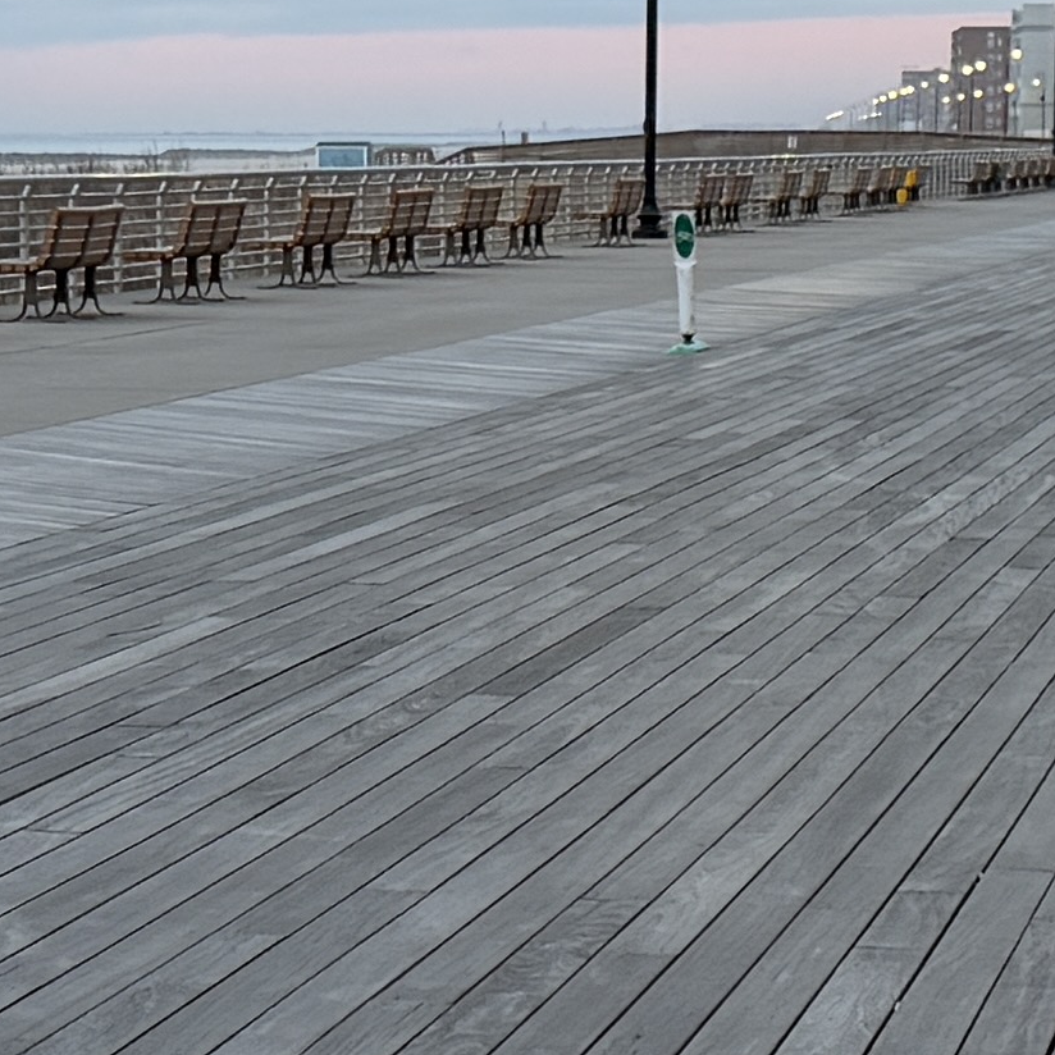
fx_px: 5069
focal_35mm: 147
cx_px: 291
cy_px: 449
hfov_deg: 11.9
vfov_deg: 11.9
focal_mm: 6.76
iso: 100
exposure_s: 1/121
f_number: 1.78
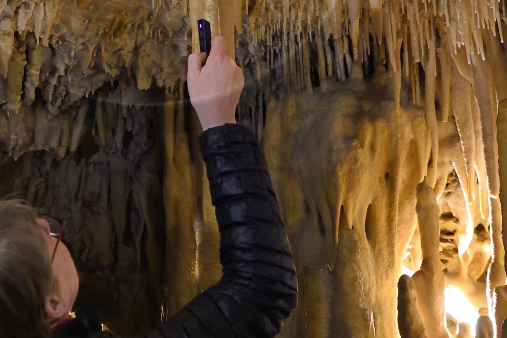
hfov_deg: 28.2
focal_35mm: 71
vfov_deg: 17.9
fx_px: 1000
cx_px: 148
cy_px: -108
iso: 1600
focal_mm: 29
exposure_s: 1/13
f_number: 5
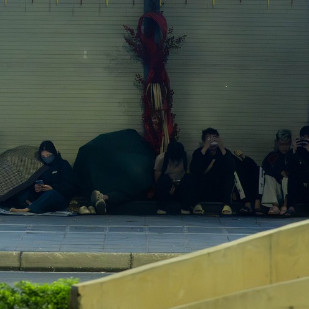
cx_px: -39
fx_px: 2424
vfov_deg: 7.2
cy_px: -105
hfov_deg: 7.2
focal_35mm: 240
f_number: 2.8
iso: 8000
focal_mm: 70
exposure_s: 1/200
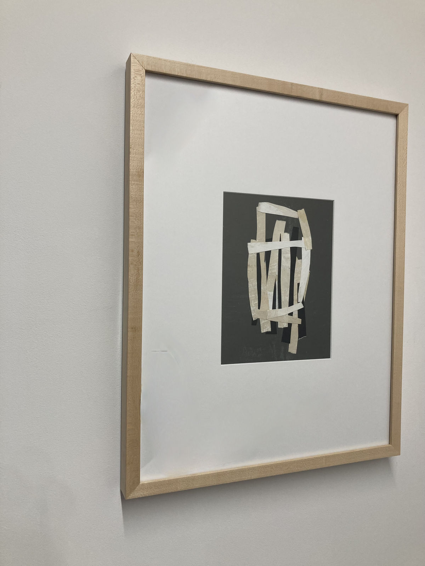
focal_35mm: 28
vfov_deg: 63.4
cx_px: 212
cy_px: 283
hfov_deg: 49.7
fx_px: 458
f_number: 1.8
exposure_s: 1/120
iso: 64
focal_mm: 3.99
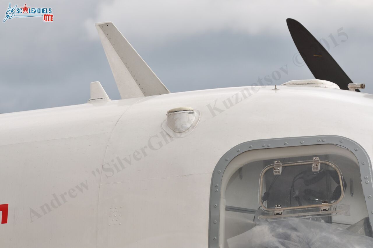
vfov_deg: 5.4
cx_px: 186
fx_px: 2639
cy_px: 124
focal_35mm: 255
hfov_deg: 8.1
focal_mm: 170
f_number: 8
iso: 200
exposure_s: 1/160
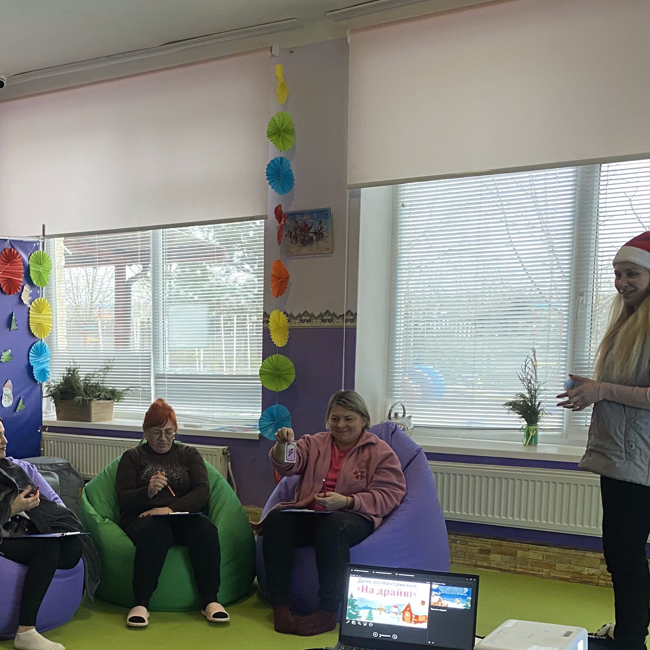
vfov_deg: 36.1
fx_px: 977
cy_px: 472
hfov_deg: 35.3
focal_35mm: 46
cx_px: 108
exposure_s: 1/50
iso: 250
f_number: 1.8
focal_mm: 4.25
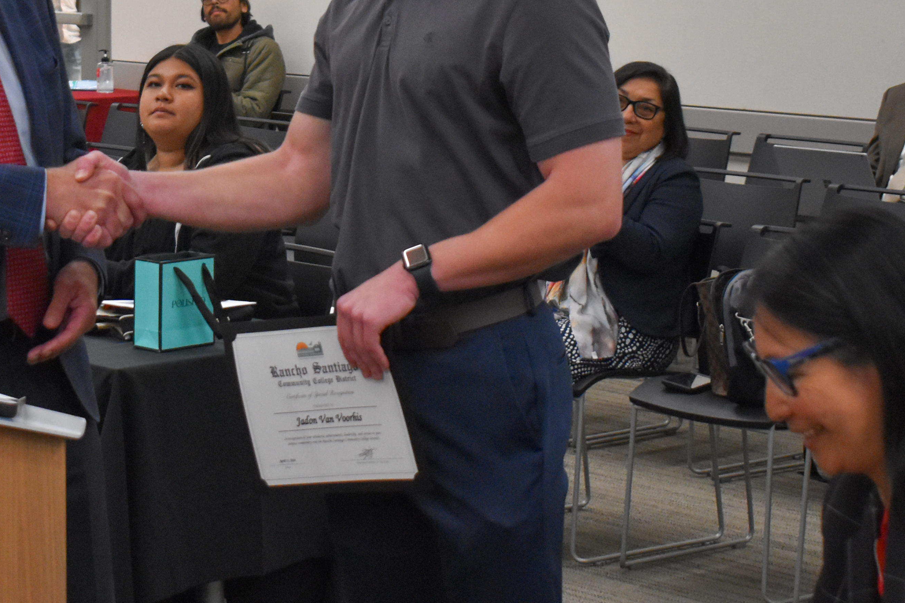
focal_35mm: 116
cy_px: 55
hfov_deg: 17.5
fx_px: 2916
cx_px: 208
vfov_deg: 11.7
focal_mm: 34
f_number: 4.5
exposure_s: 1/125
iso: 2200
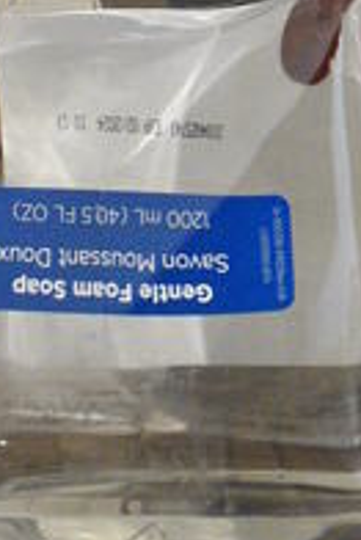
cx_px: 584
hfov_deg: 10.4
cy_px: -244
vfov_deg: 15.2
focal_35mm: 126
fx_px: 1892
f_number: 3.5
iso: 5600
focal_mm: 18
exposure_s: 1/125
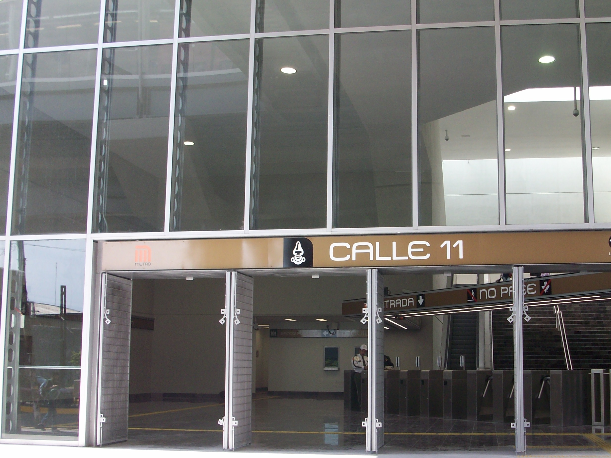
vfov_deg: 32.1
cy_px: 259
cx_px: 397
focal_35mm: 45
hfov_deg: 41.6
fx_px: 794
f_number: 2.8
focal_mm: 5.7
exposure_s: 1/142
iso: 64
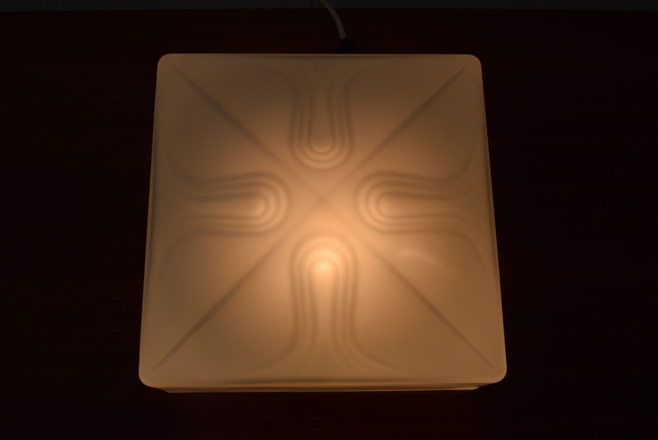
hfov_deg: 49.5
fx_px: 713
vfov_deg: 34.3
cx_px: 329
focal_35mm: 39
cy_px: 220
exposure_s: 1/800
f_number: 14
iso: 1600
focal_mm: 26
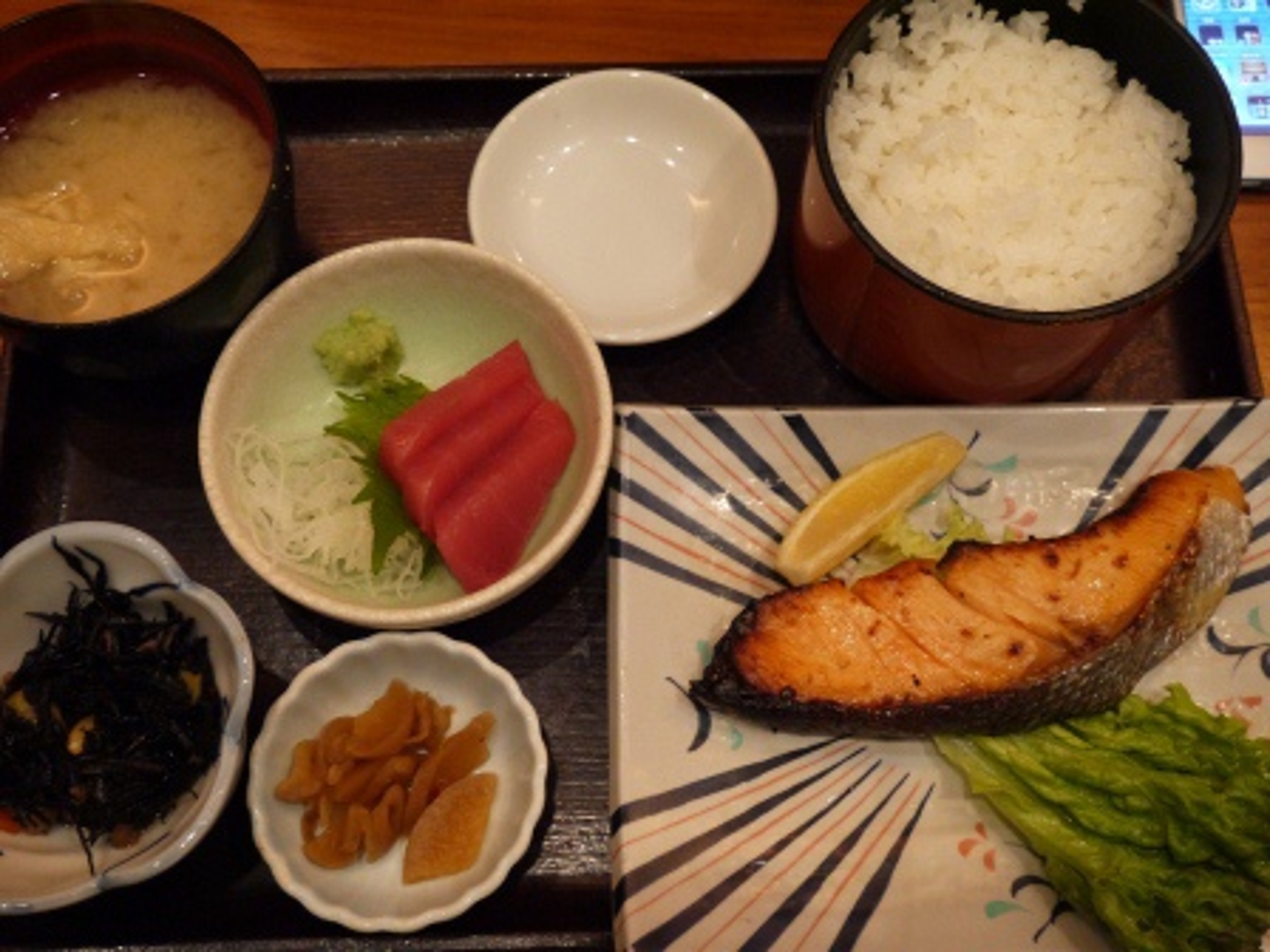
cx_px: 635
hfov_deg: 51.4
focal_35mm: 36
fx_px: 1321
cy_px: 476
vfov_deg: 39.7
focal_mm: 18
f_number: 4.2
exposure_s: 1/60
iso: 1600
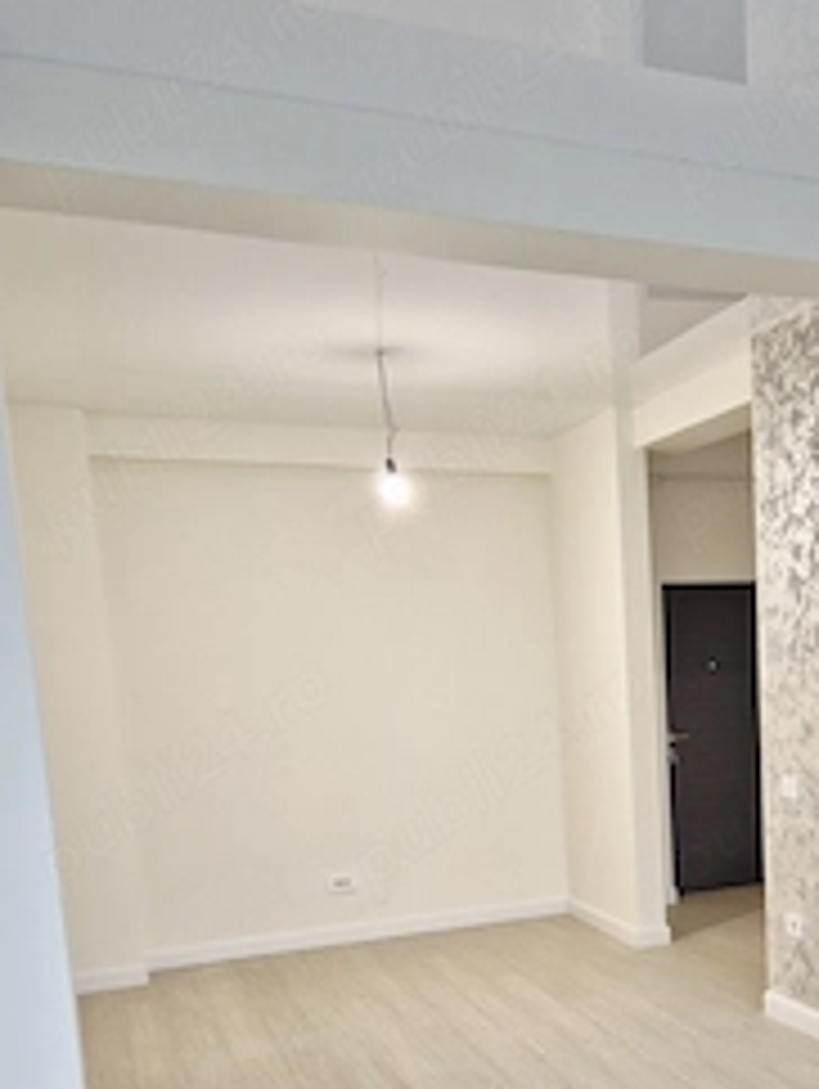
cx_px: 657
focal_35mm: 38
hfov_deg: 36.5
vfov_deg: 46.7
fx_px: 1197
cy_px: 850
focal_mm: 5.4
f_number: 1.8
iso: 320
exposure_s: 1/100
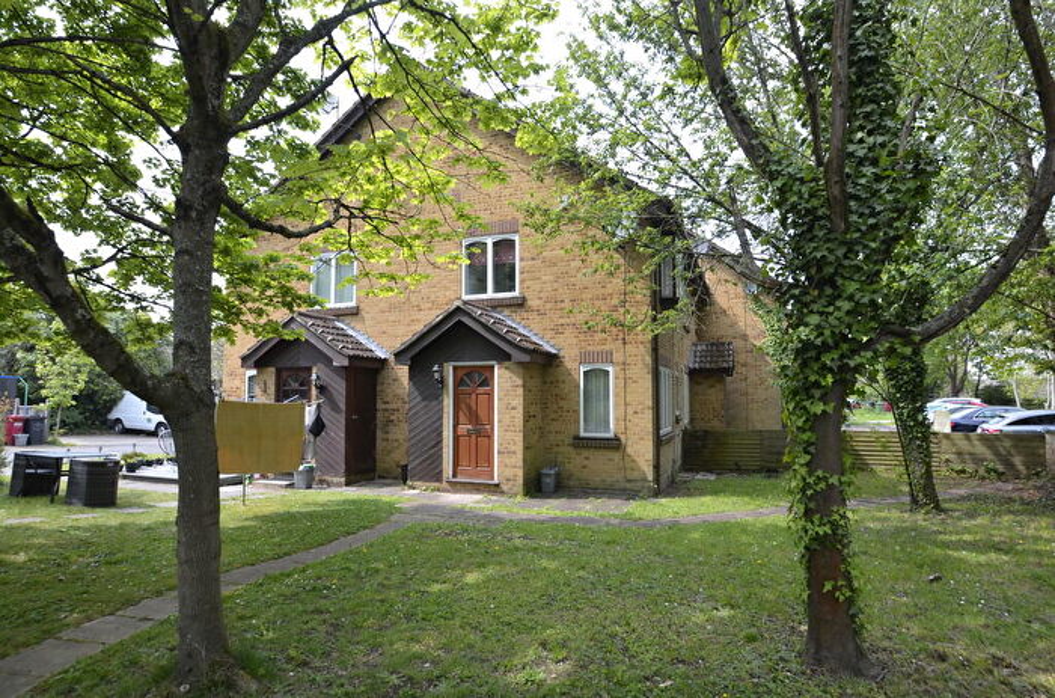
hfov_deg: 85.6
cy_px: 349
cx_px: 528
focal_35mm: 20
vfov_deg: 62.9
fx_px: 570
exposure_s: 1/160
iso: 200
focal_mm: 13
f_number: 6.3
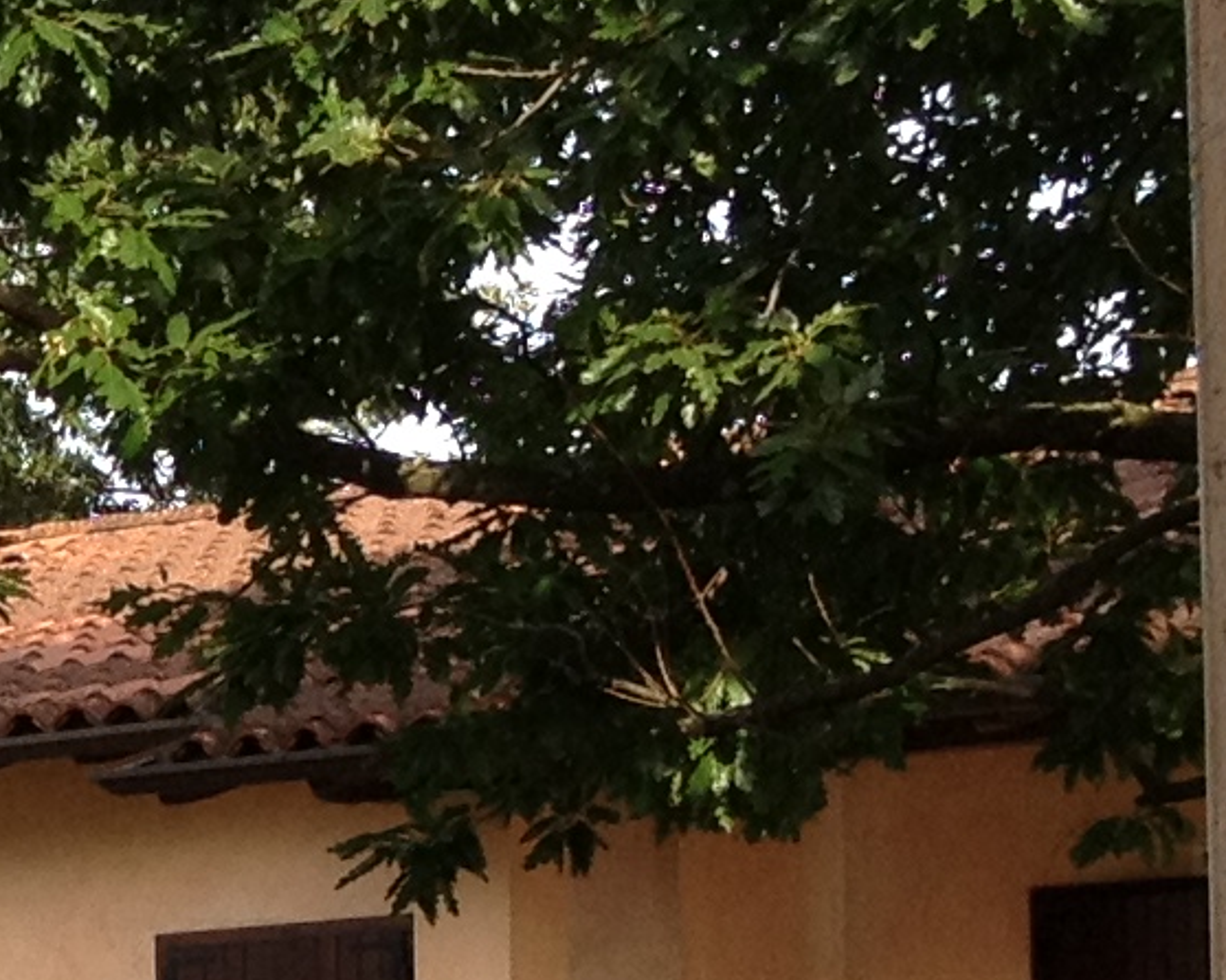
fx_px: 7254
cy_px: 1312
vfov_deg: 7.6
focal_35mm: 200
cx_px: -1375
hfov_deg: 9.0
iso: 64
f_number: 2.4
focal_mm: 4.28
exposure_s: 1/424
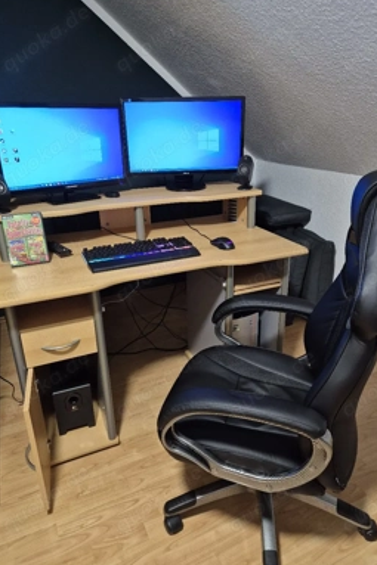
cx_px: 191
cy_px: 285
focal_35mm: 25
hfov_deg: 51.2
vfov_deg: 71.5
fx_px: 393
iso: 250
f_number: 1.8
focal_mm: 5.4
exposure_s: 1/60.2
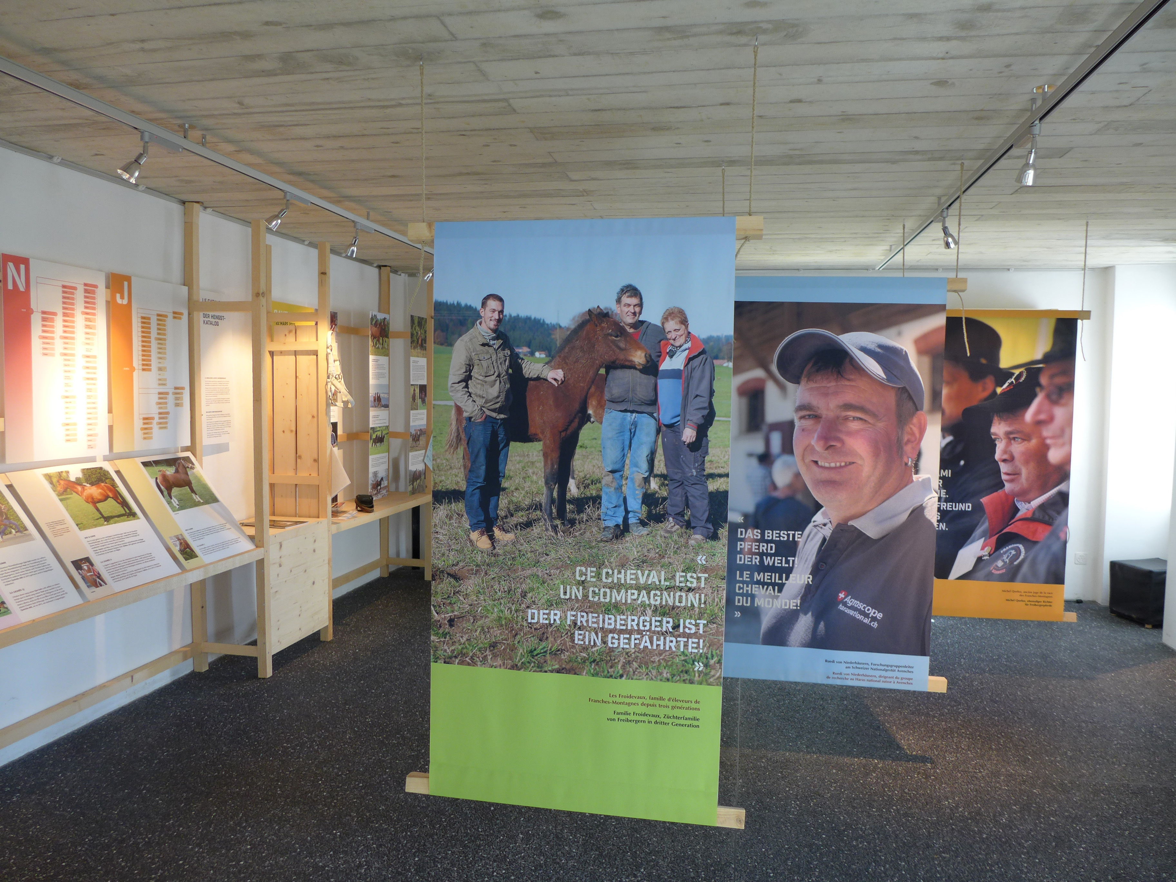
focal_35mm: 24
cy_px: 441
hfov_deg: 71.6
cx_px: 588
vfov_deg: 56.8
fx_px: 815
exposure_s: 1/80
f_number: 1.4
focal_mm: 4.7
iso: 80
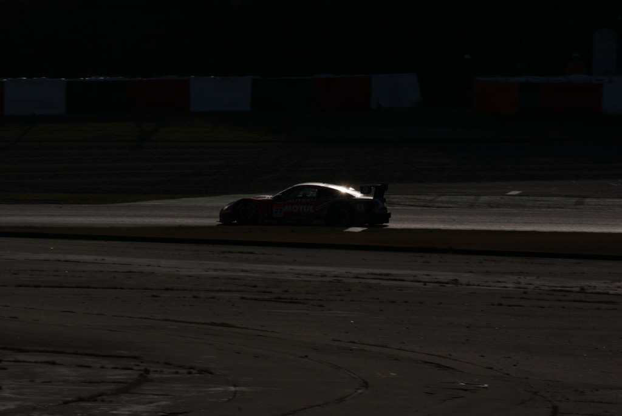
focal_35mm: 450
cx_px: 311
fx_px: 7783
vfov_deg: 3.1
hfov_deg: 4.6
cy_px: 208
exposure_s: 1/500
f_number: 22
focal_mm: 300
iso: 100
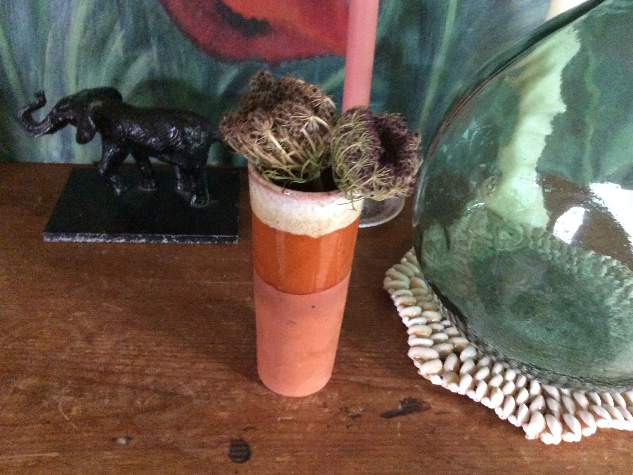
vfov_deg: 42.9
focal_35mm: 33
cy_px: 233
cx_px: 324
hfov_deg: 55.4
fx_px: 603
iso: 640
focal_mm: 3.3
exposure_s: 1/17
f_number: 2.4
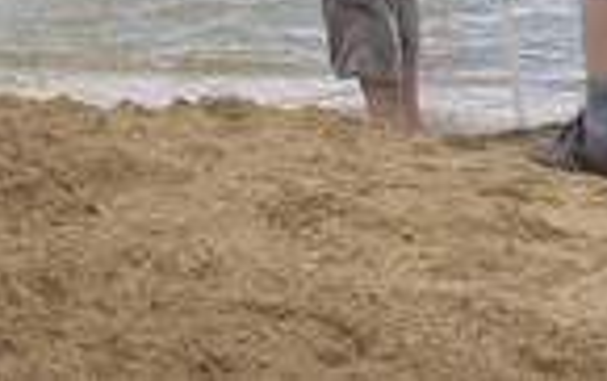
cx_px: -352
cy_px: -509
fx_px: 2385
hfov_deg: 13.5
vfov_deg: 8.4
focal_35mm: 144
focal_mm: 32
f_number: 5.6
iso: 400
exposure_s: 1/1600
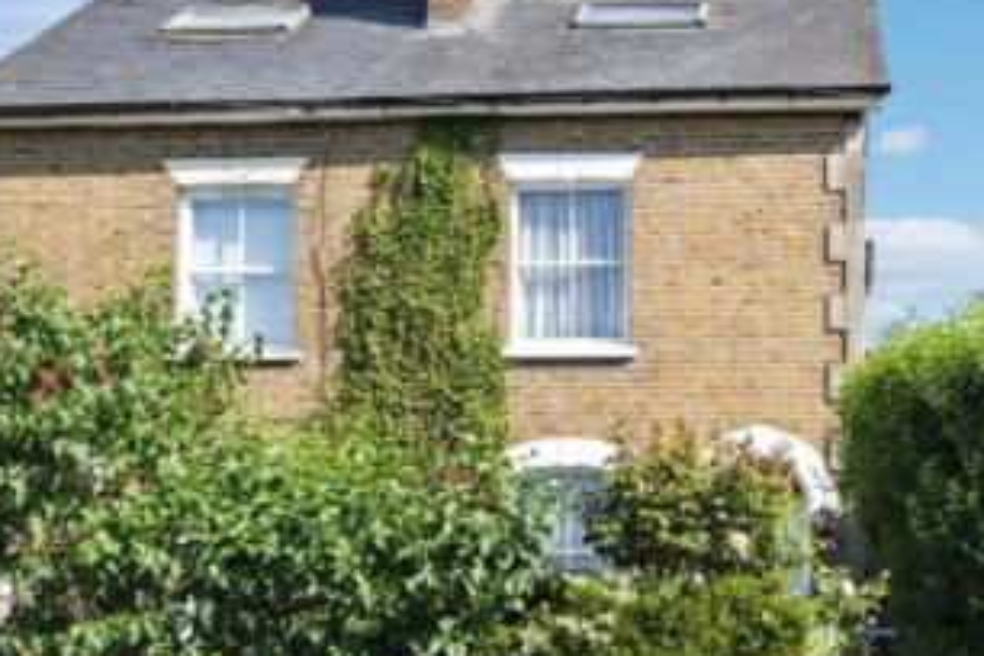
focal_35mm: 60
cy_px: 423
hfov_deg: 32.9
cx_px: 709
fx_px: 1640
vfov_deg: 22.6
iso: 640
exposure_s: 1/2000
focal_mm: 28
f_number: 5
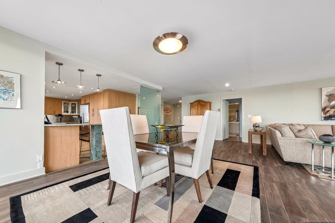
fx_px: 121
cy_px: 117
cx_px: 158
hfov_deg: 108.2
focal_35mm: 13
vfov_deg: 85.4
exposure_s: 1/8
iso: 160
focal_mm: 8
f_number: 8
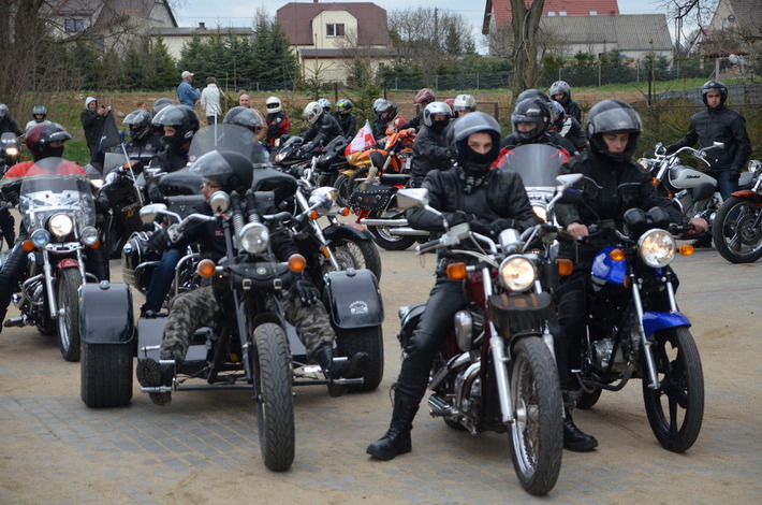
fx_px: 1837
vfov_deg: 15.6
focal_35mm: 87
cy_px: 252
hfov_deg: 23.4
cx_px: 381
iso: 1600
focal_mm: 58
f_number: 4
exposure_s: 1/4000
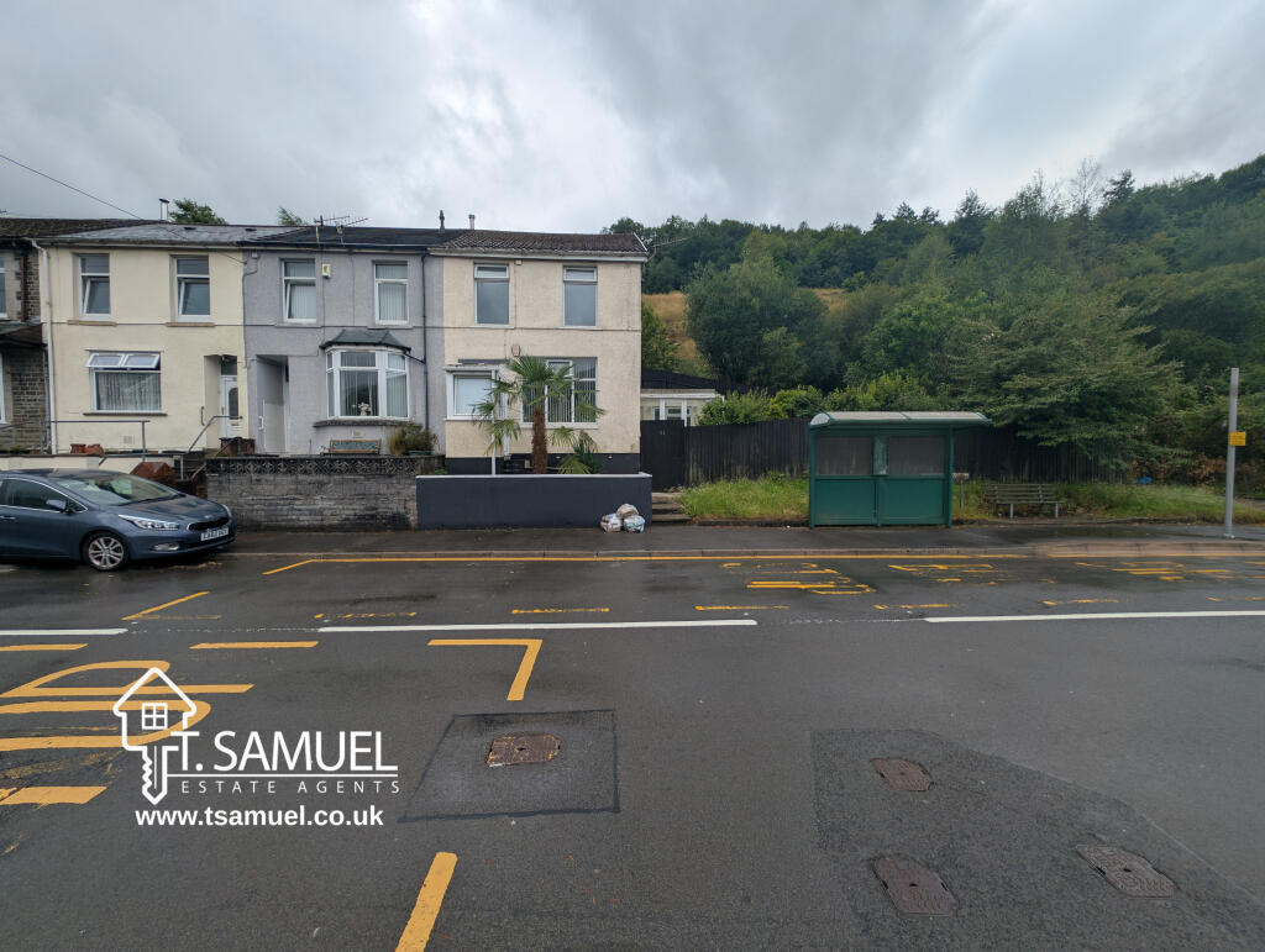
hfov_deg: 110.5
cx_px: 632
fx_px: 439
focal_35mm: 12
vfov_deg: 94.6
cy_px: 476
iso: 39
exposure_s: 1/1848
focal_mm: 2.23
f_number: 1.95
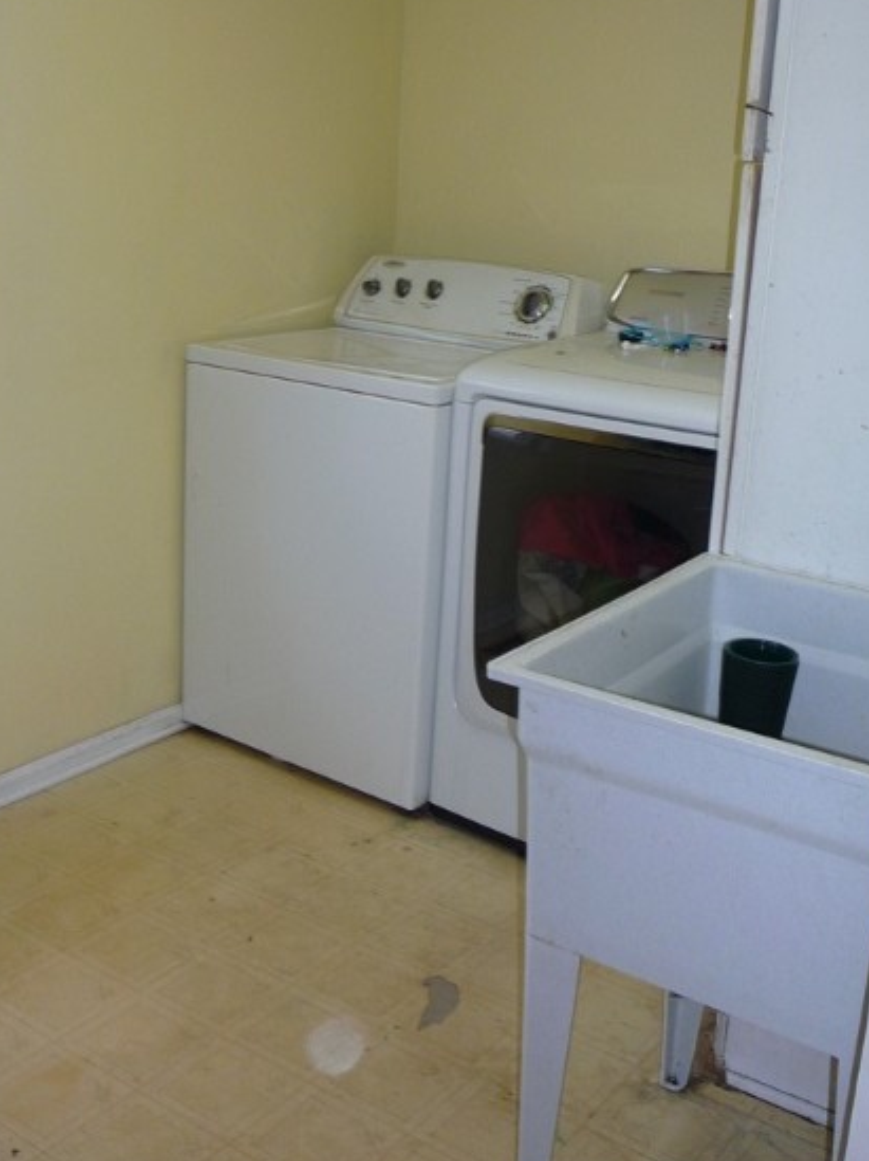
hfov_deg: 34.1
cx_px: 319
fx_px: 1407
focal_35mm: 42
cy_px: 543
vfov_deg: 44.8
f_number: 3.3
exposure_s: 1/30
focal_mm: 5.2
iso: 100
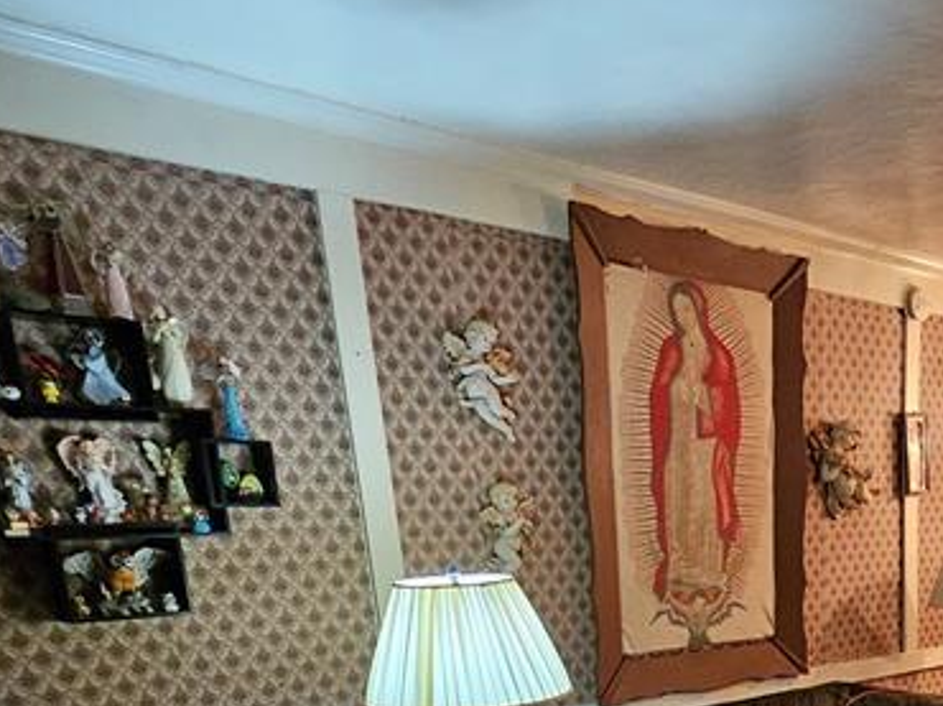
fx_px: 980
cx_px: 867
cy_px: 795
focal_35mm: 36
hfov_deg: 45.9
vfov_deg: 33.9
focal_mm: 2.2
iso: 800
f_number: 2.2
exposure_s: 1/24
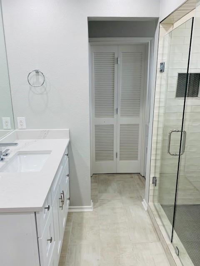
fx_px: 200
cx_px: 100
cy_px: 133
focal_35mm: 26
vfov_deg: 67.3
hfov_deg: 53.1
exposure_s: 1/120
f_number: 1.8
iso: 80
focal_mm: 4.25
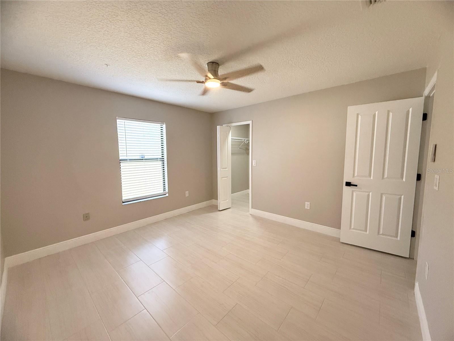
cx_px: 227
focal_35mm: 14
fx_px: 184
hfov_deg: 102.1
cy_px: 170
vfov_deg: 85.7
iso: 400
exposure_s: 1/120
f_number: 2.2
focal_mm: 2.22
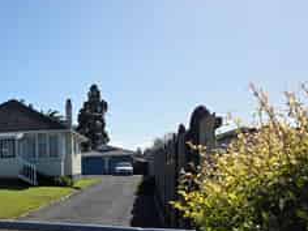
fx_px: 427
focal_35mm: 48
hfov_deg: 36.1
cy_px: 186
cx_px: 6
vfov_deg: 29.5
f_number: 1.7
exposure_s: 1/6574
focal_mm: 6.3
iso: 80
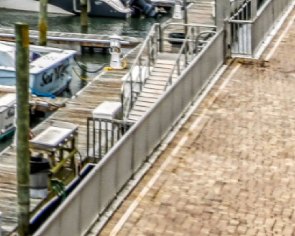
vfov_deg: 9.3
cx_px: -485
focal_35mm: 159
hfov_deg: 10.1
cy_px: -175
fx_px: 1389
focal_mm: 21
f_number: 8
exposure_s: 1/200
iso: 500
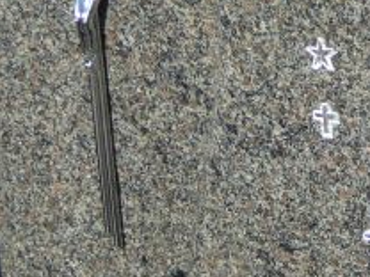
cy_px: 117
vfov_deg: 7.9
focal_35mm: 188
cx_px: 423
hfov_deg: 10.4
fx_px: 2009
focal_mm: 9.1
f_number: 3.6
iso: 80
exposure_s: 1/800
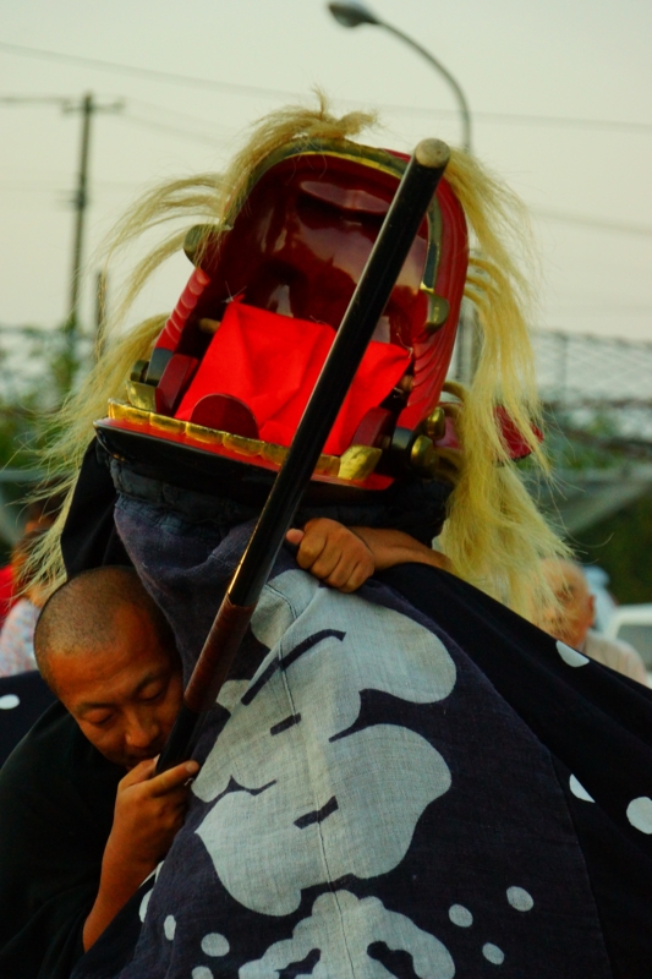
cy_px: 490
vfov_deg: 13.1
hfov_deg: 8.7
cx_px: 326
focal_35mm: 157
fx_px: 4267
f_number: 5.6
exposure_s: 1/125
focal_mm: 105
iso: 1600
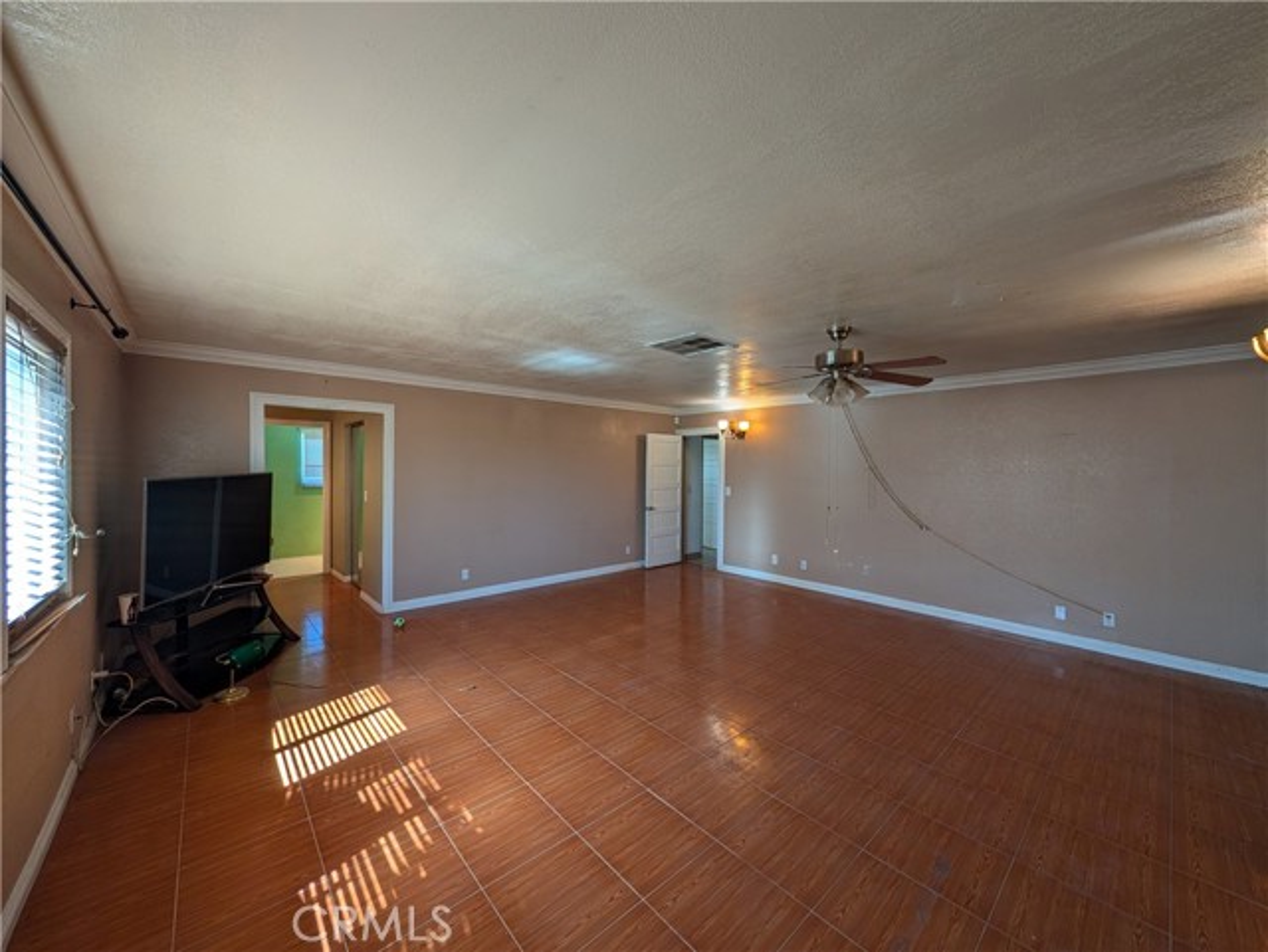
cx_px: 634
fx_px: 440
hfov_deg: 110.5
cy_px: 476
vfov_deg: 94.6
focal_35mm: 12
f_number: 1.7
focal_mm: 2.02
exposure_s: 1/120
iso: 81
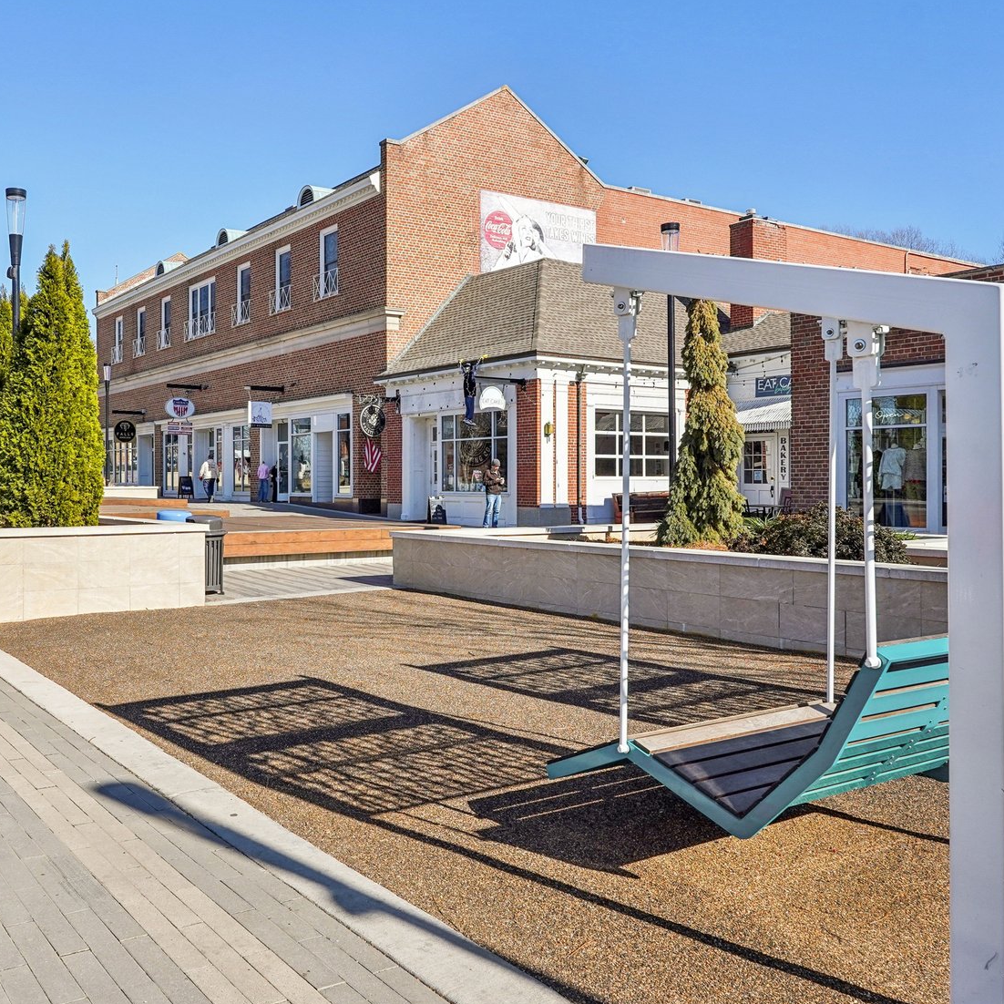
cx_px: 323
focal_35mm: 31
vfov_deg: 52.8
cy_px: 471
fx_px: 1010
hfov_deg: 51.7
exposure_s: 1/1600
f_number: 6.3
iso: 400
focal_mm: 19.5
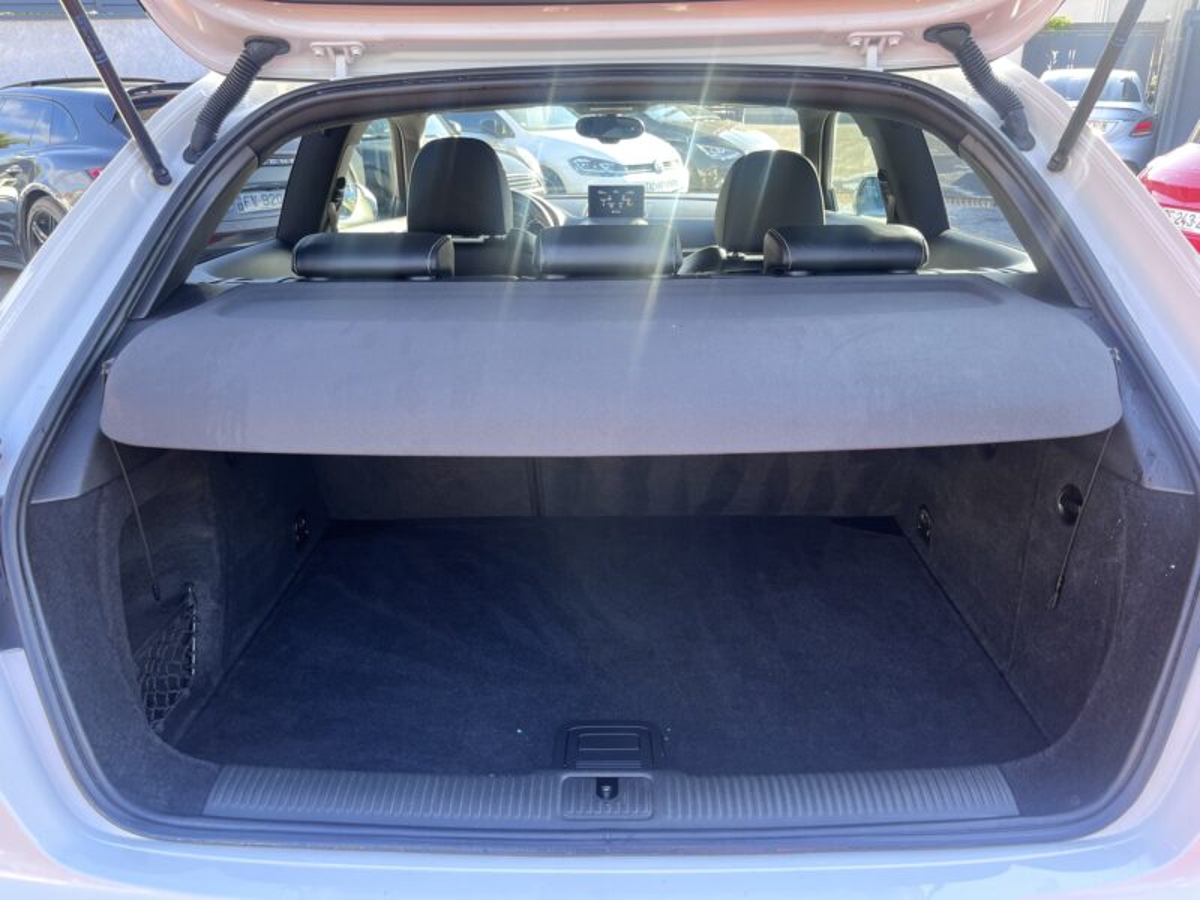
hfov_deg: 67.3
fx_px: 901
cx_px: 600
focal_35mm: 26
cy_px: 450
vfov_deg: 53.1
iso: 80
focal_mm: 5.1
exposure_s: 1/122
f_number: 1.6
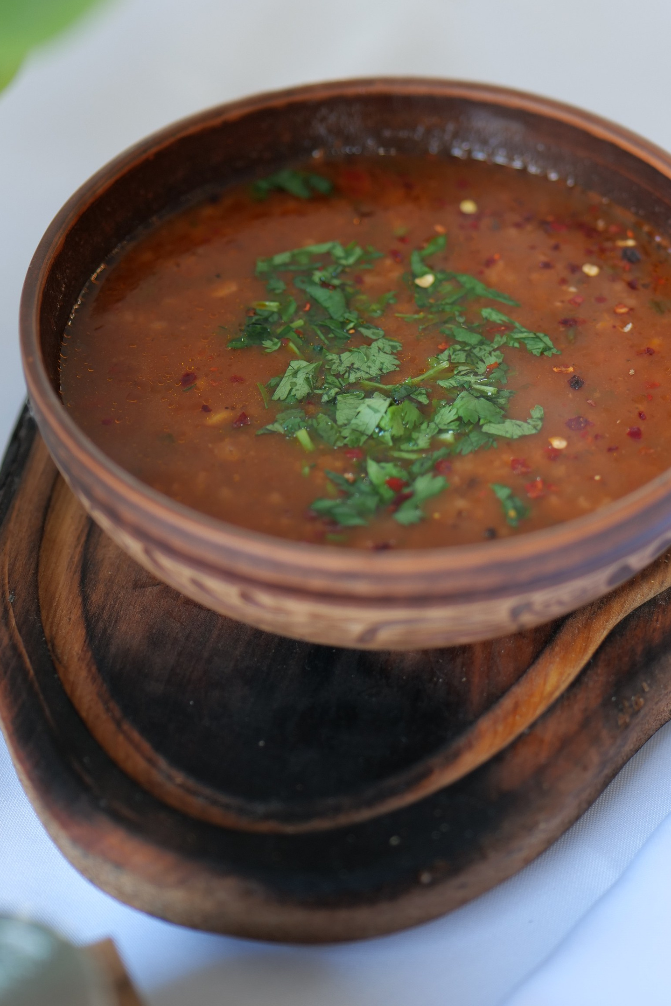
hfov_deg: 15.4
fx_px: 2487
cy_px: 510
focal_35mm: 89
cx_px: 411
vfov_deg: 22.9
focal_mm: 50
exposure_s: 1/80
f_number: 1.8
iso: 200
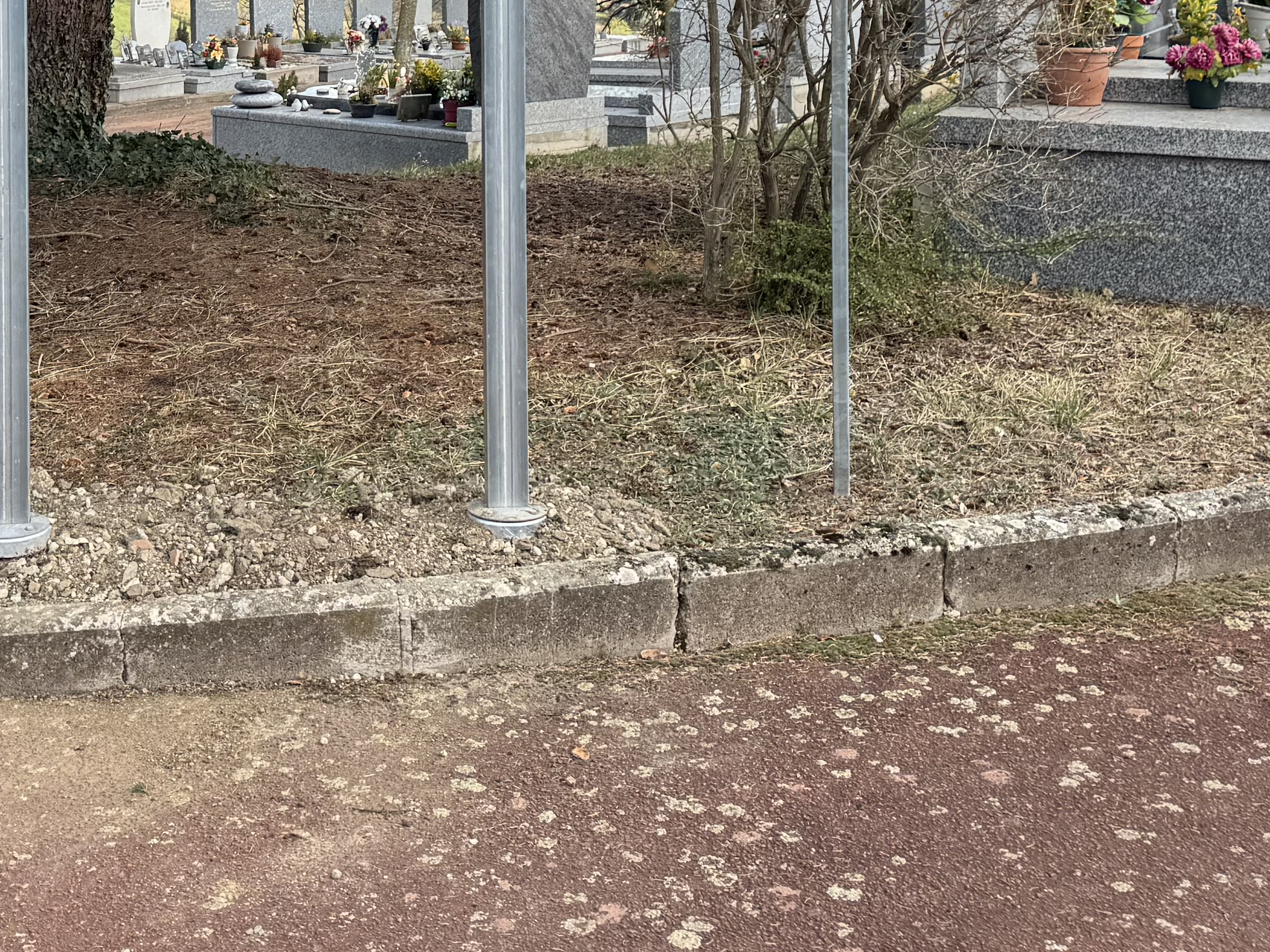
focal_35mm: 58
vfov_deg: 23.9
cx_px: 302
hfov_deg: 32.5
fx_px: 2128
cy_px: -42
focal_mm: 6.76
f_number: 1.78
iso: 80
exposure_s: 1/952
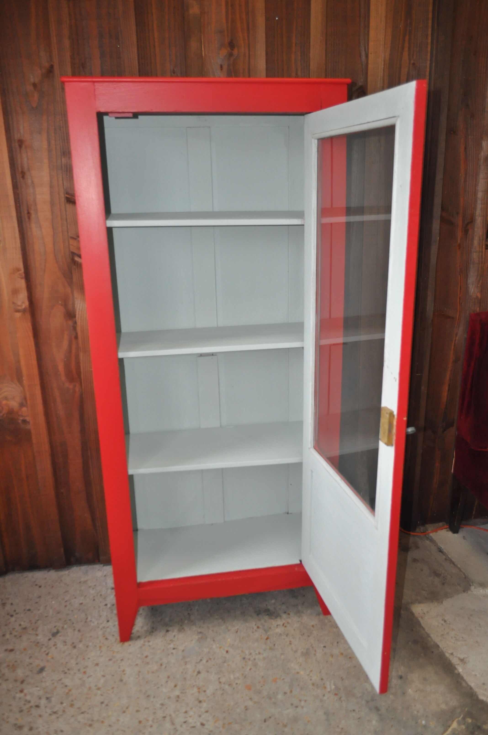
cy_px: 368
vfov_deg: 62.0
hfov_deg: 43.5
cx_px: 244
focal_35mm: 30
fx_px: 612
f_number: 3.8
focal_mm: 20
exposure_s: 1/60
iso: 800
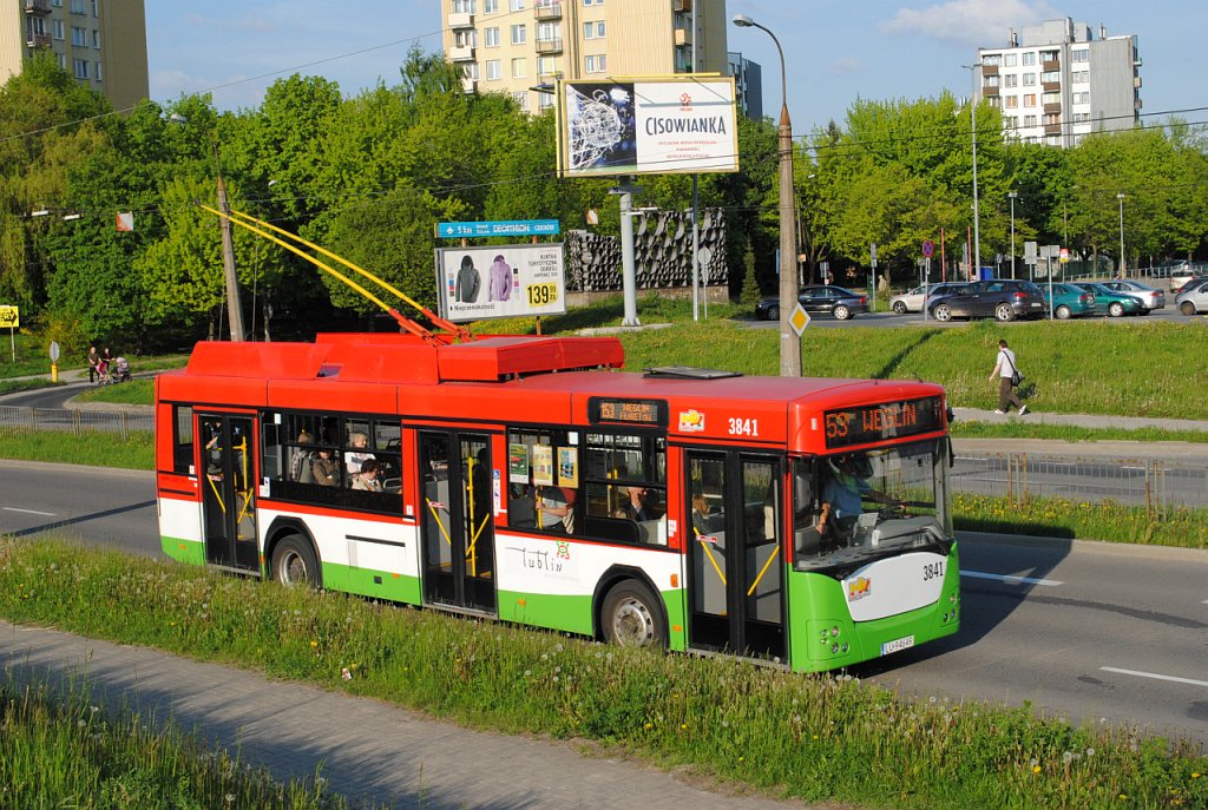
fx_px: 1815
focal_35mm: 54
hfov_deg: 36.8
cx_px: 604
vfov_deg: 25.2
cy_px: 405
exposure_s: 1/640
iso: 400
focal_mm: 36
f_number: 10
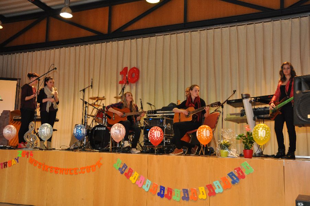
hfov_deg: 49.6
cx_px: 155
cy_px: 103
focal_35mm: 39
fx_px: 335
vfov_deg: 34.1
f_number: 4
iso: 800
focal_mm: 26
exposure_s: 1/60
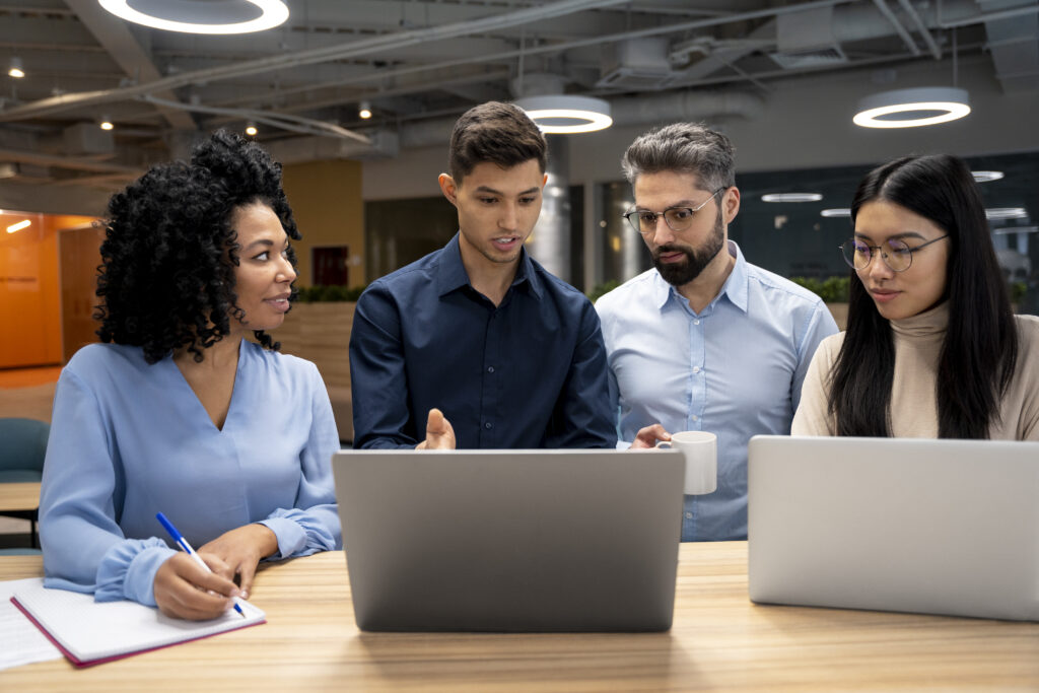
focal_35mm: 32
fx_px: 921
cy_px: 346
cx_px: 520
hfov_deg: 58.9
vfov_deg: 41.2
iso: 1000
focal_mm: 31.9
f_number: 2.8
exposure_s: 1/100
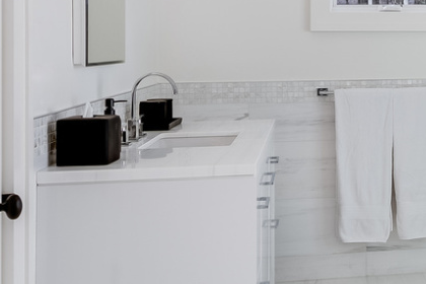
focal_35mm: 63
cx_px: 466
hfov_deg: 28.9
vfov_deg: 21.0
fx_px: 745
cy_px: 14
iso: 100
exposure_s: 1/50
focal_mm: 10
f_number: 11
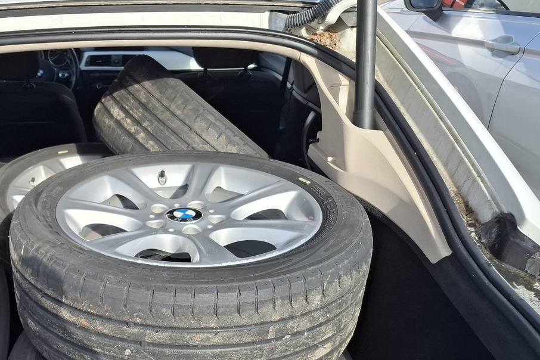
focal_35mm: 38
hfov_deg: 48.4
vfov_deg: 33.7
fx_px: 570
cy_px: 303
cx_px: 124
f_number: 1.8
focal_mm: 5.54
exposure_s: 1/617
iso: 50
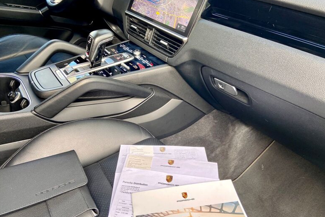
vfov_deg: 46.3
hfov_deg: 65.5
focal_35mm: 28
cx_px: 157
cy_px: 123
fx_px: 253
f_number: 1.8
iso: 64
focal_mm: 4.25
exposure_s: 1/85
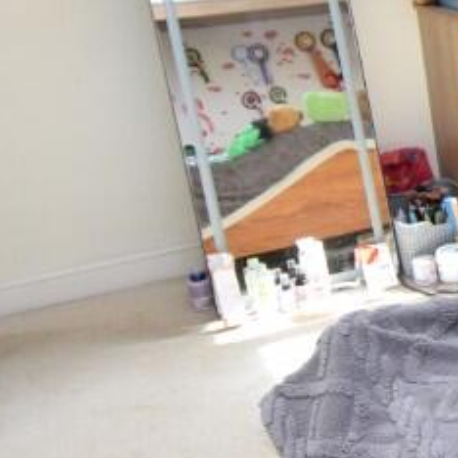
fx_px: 1003
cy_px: 166
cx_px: 730
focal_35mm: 67
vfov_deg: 25.6
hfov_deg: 20.9
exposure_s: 1/160
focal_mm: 12
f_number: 6.3
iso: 400
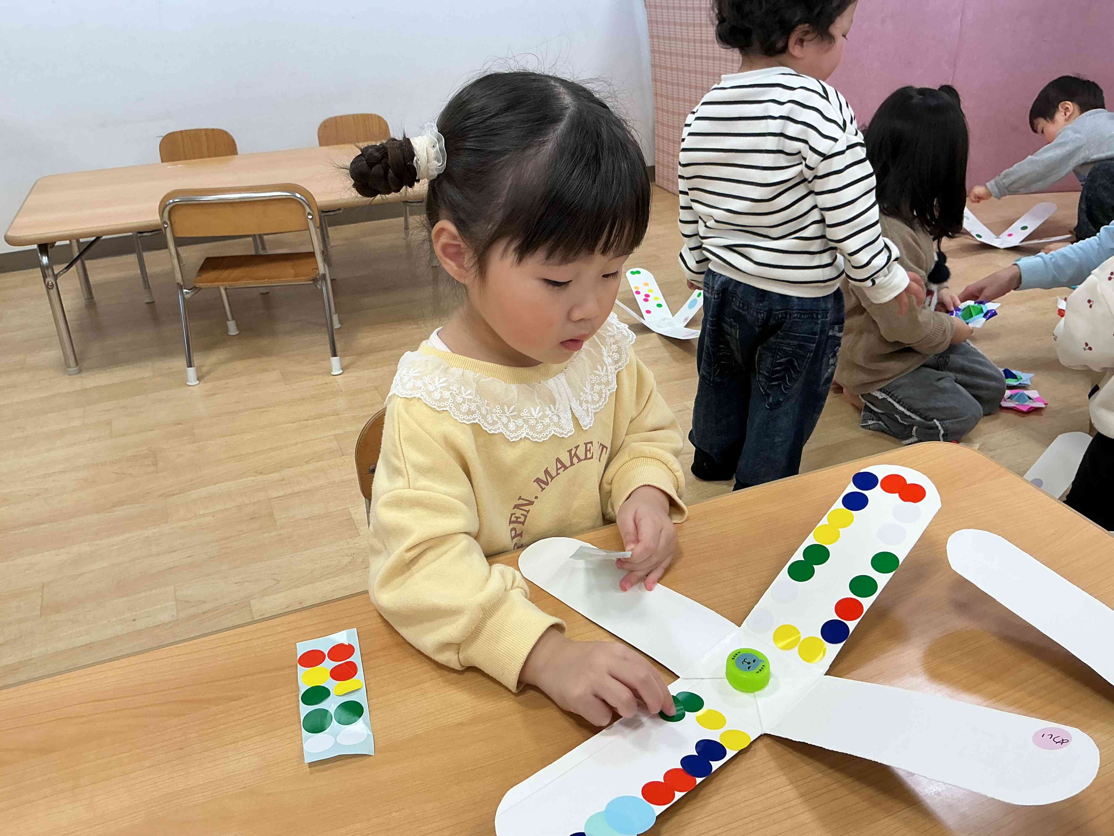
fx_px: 933
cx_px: 557
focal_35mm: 29
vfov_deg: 48.2
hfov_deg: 61.7
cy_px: 418
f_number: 1.8
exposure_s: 1/120
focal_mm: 3
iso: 50
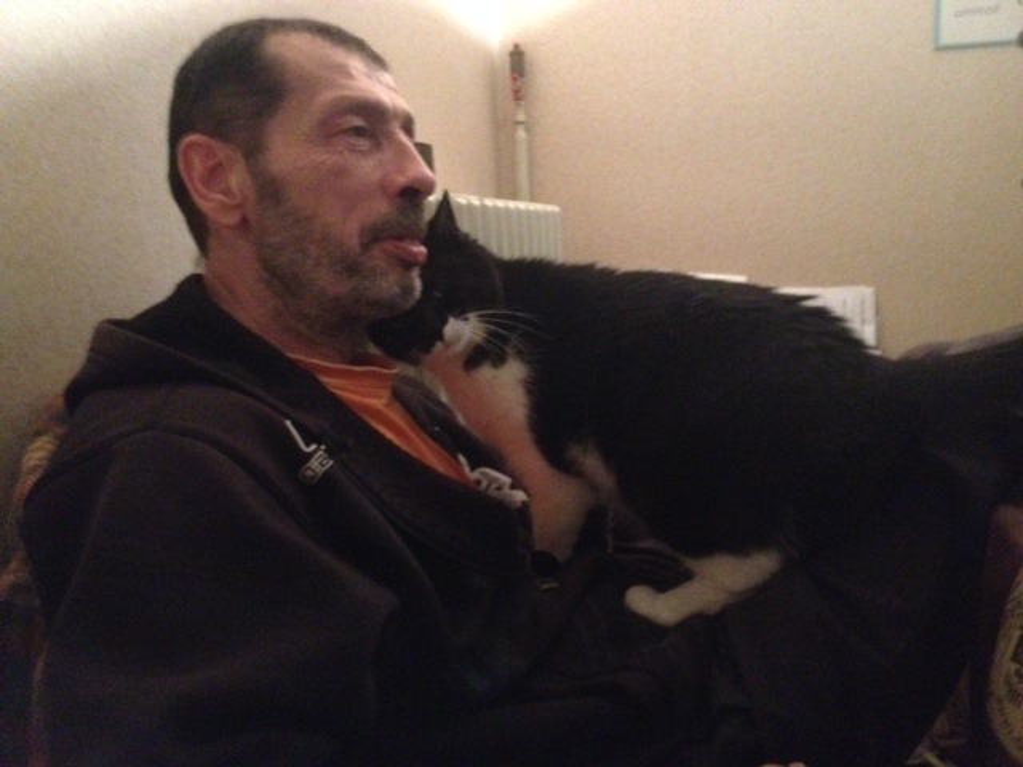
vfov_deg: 40.7
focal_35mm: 35
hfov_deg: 52.6
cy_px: 384
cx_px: 512
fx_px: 1034
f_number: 2.4
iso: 800
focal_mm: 4.28
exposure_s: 1/15
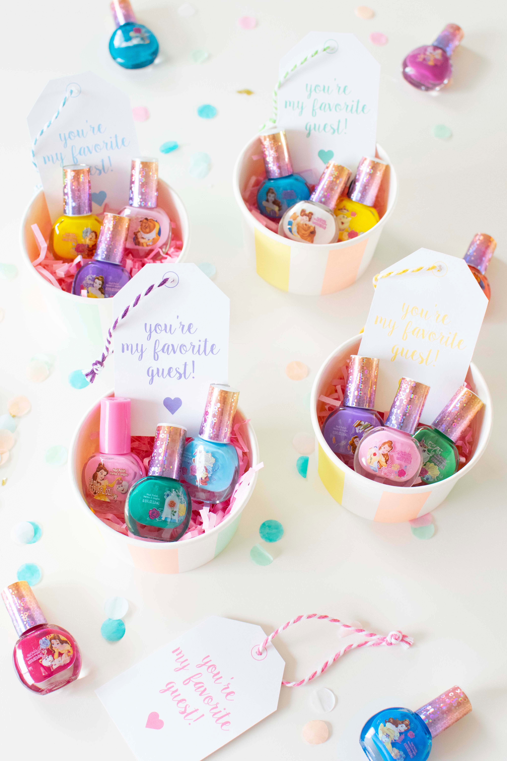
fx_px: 1109
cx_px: 254
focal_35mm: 52
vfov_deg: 37.9
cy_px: 380
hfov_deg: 25.8
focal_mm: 35
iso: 1250
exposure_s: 1/250
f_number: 4.5
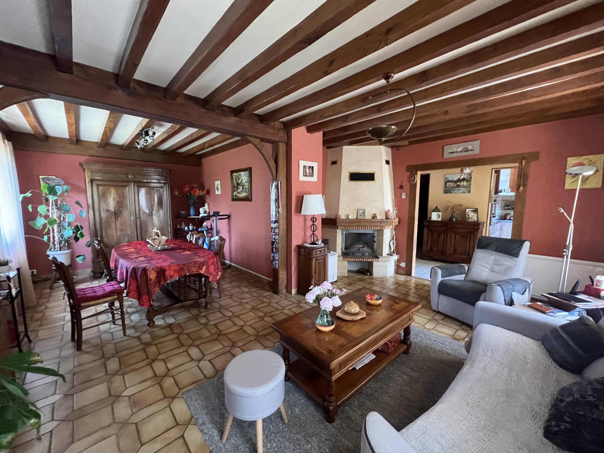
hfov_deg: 106.2
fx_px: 227
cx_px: 302
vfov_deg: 89.9
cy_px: 226
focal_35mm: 13
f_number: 1.8
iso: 640
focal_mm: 1.57
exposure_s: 1/60
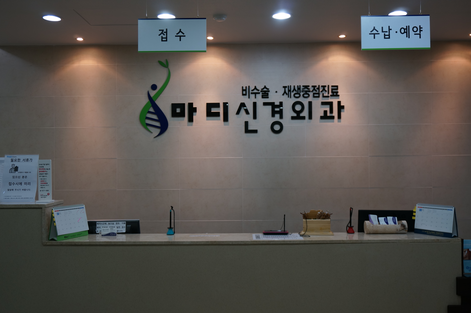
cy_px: 156
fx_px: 470
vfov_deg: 36.8
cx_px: 236
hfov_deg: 53.2
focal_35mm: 36
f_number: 4.5
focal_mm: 24
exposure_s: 1/60
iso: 400
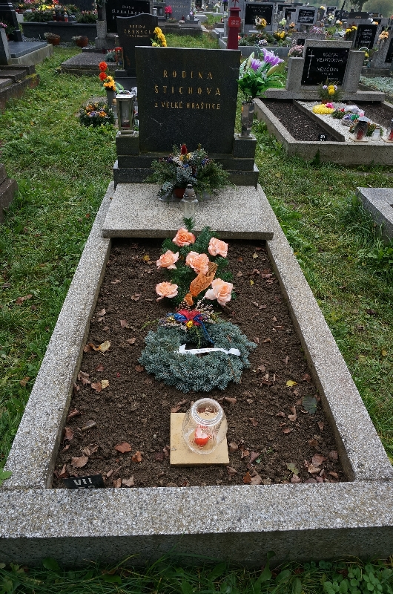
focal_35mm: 24
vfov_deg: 73.8
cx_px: 196
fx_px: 395
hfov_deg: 52.9
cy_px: 297
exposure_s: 1/125
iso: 400
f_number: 6.3
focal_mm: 16
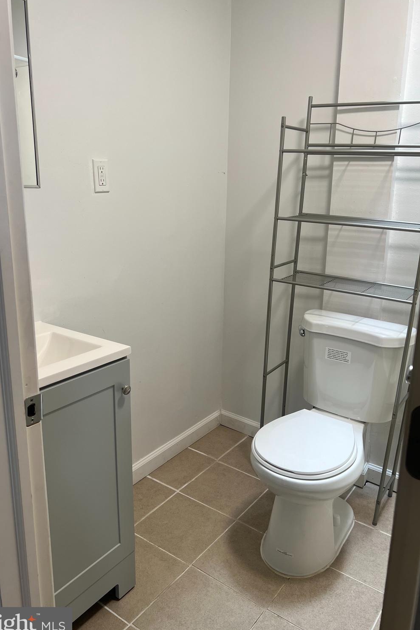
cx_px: 211
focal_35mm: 28
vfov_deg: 65.5
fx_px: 490
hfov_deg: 46.4
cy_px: 316
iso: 80
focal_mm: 5.7
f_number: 1.5
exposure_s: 1/120
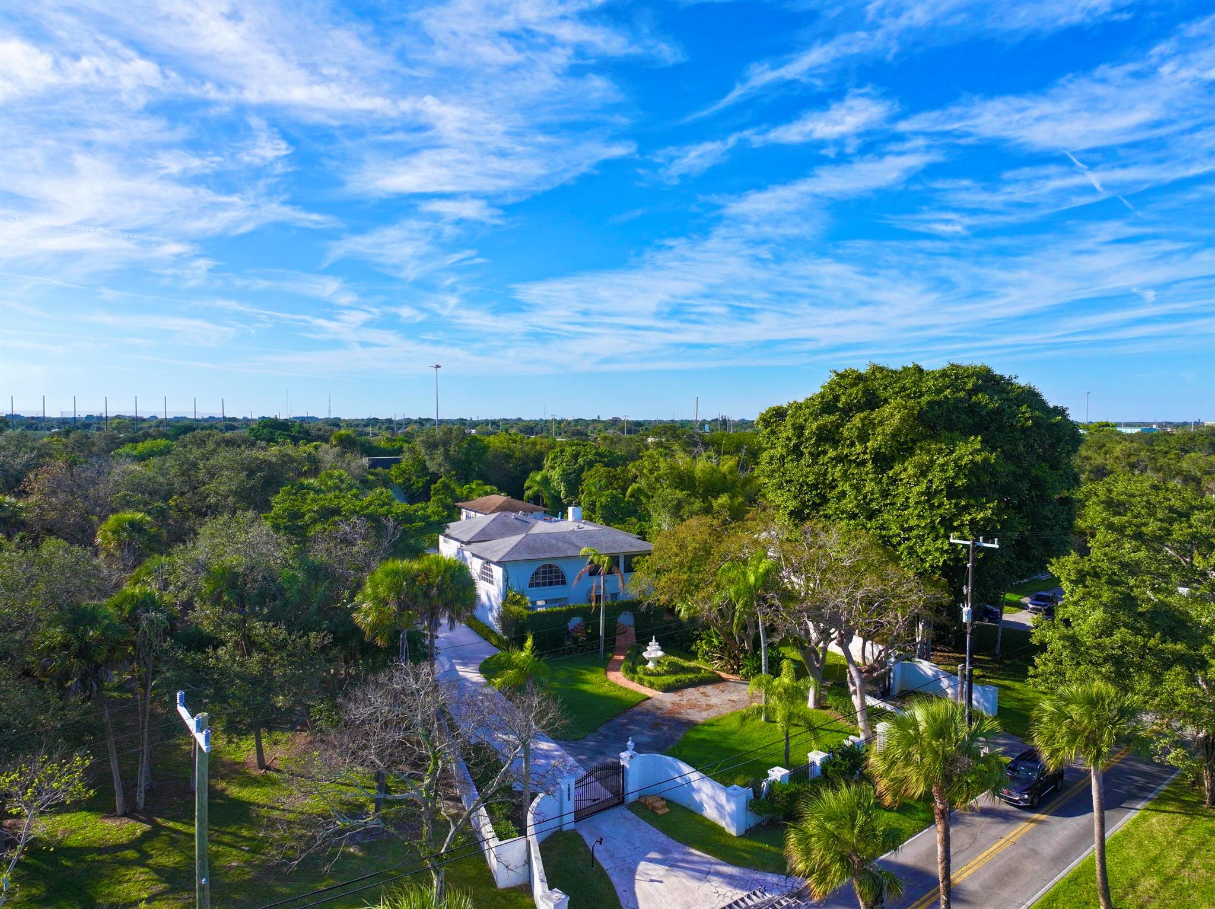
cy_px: 454
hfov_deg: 71.6
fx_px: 842
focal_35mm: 24
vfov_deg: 56.8
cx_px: 608
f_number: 2.8
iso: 170
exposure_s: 1/2500
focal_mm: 12.29
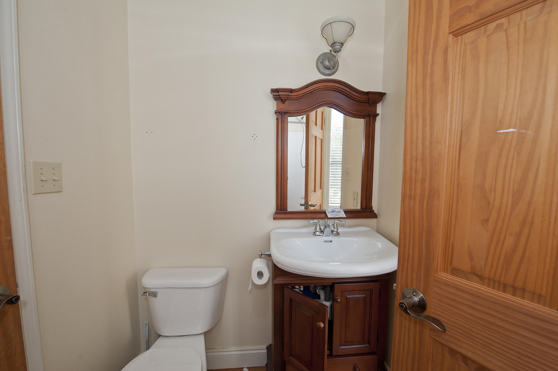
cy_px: 186
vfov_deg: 81.1
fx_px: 217
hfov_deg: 104.3
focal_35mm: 14
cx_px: 279
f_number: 6.3
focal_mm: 14
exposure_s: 1/160
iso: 800
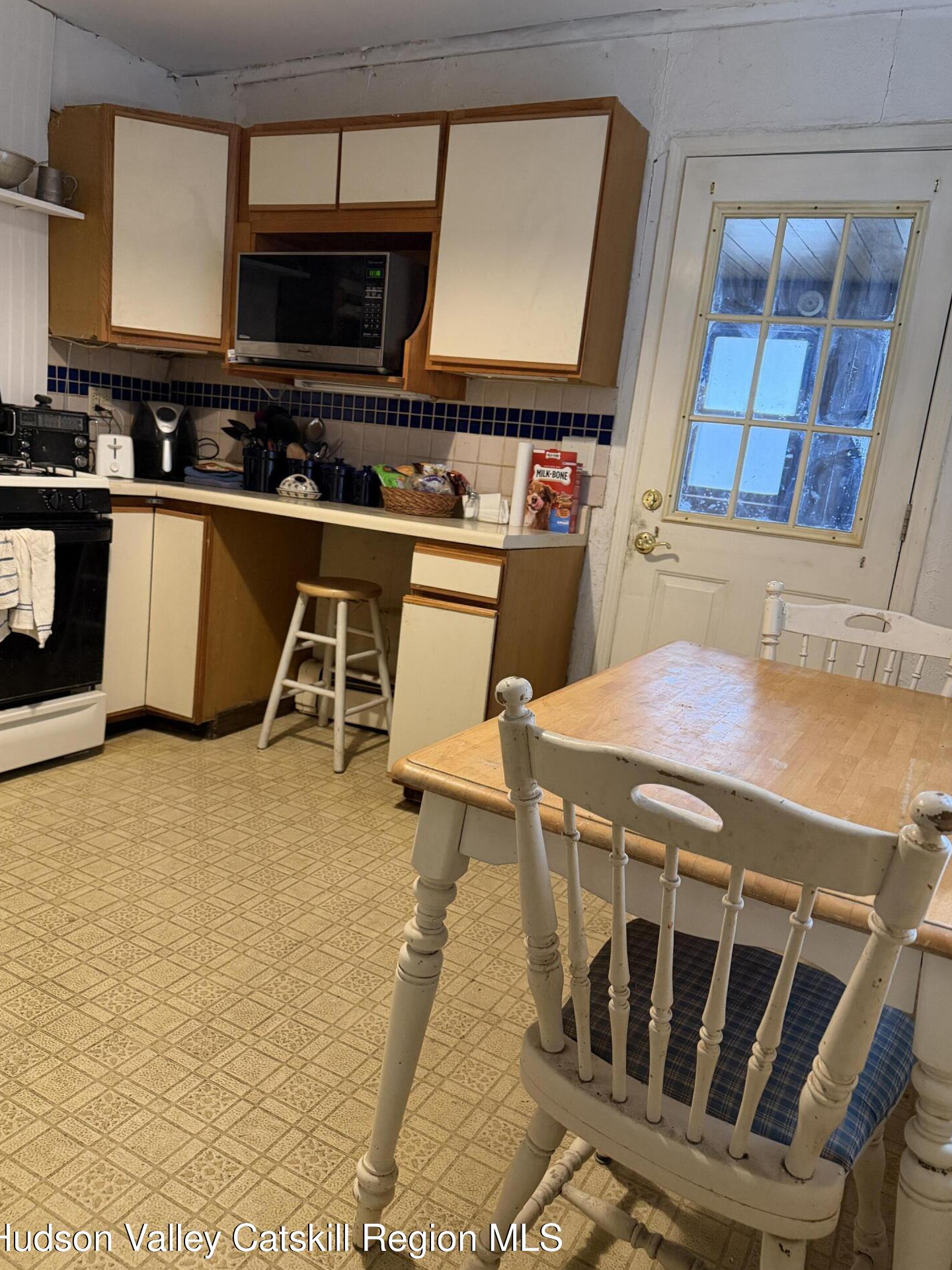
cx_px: 478
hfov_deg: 54.9
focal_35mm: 25
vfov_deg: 69.4
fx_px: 917
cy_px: 637
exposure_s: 1/60
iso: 500
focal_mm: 6.76
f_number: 1.78
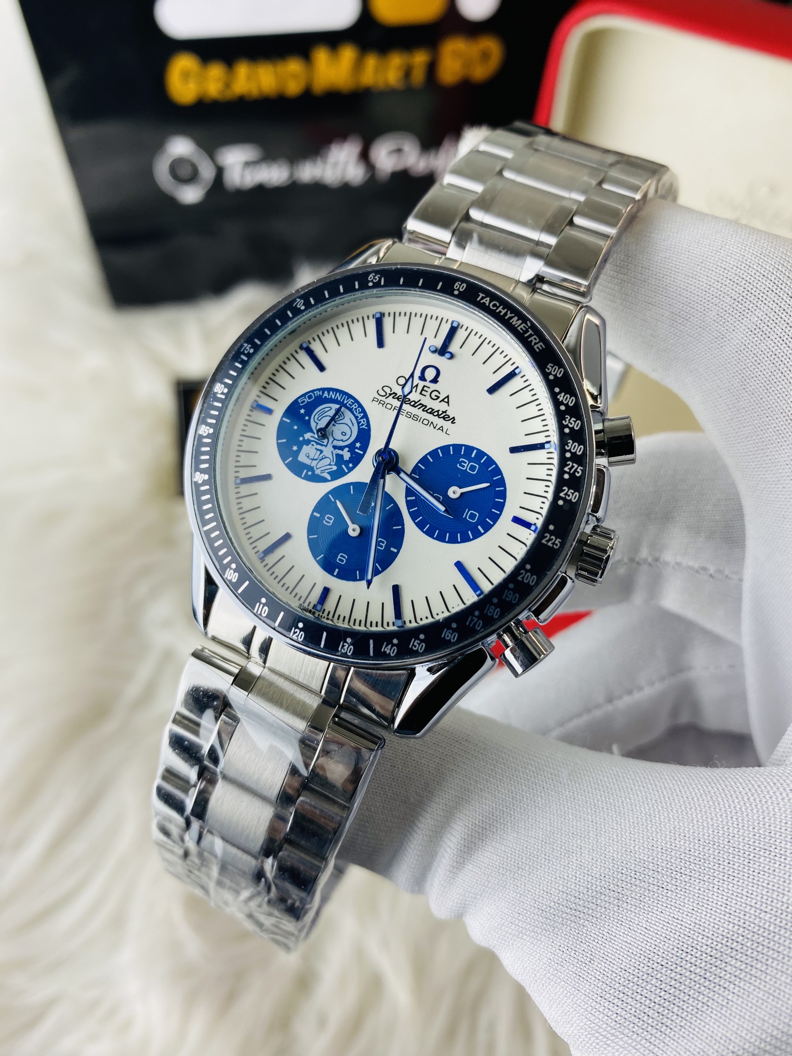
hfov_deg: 54.9
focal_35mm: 25
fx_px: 763
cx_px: 396
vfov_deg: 69.4
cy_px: 528
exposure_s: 1/156
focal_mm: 4.25
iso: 32
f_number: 1.8
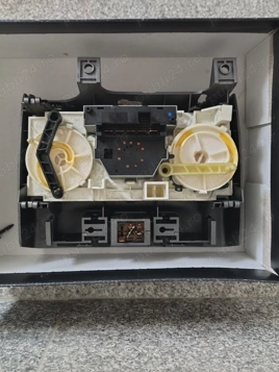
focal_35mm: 28
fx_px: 301
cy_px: 175
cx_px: 131
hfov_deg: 49.7
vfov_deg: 63.4
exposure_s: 1/50.1
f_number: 1.7
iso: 1622
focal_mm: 4.71
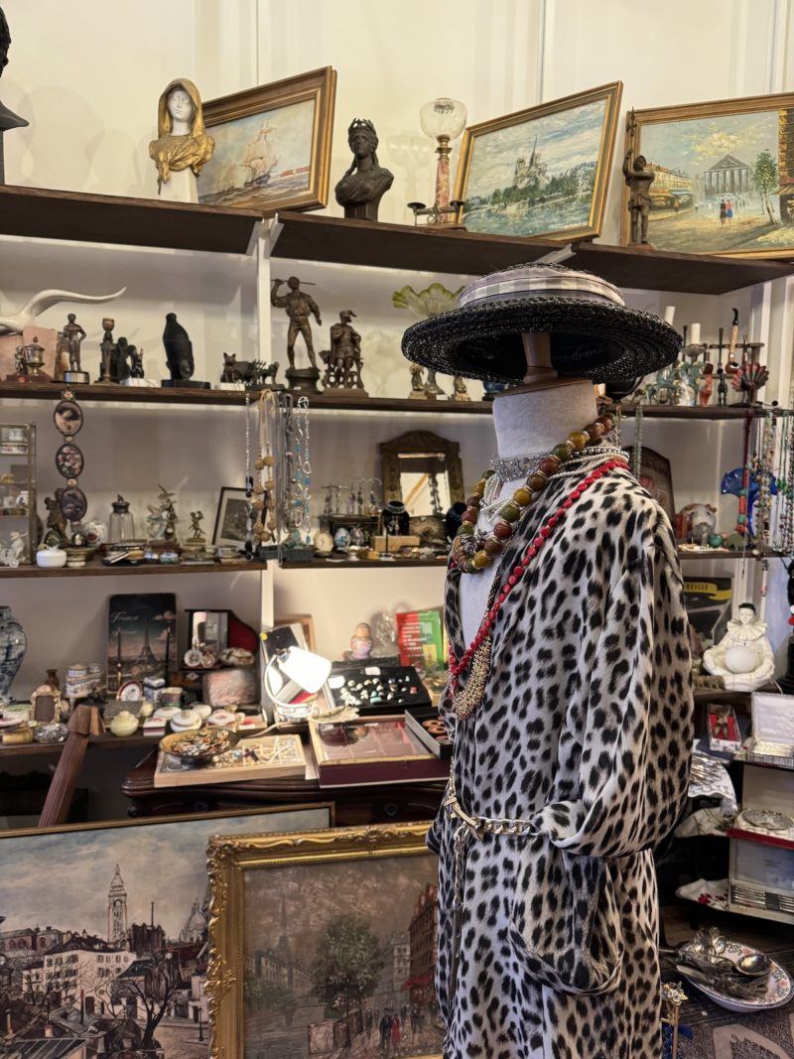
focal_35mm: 24
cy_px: 530
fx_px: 734
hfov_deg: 56.8
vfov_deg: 71.6
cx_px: 397
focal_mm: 6.76
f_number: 1.78
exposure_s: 1/50
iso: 320
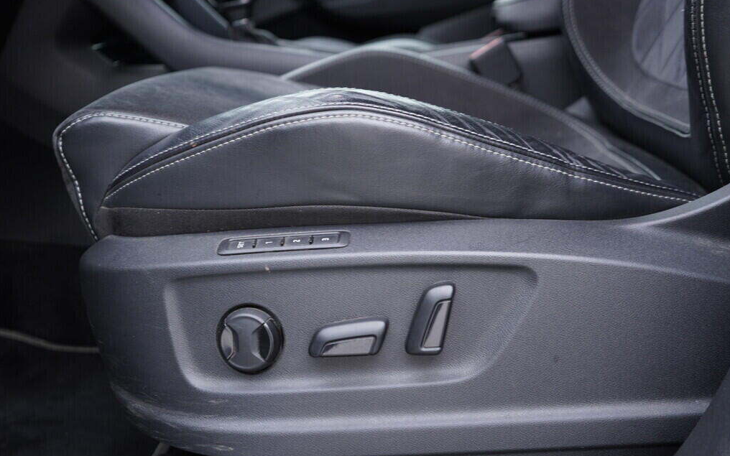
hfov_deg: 52.7
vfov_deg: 34.4
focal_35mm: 37
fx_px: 736
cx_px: 366
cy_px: 229
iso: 200
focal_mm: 24
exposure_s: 1/40
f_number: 2.8
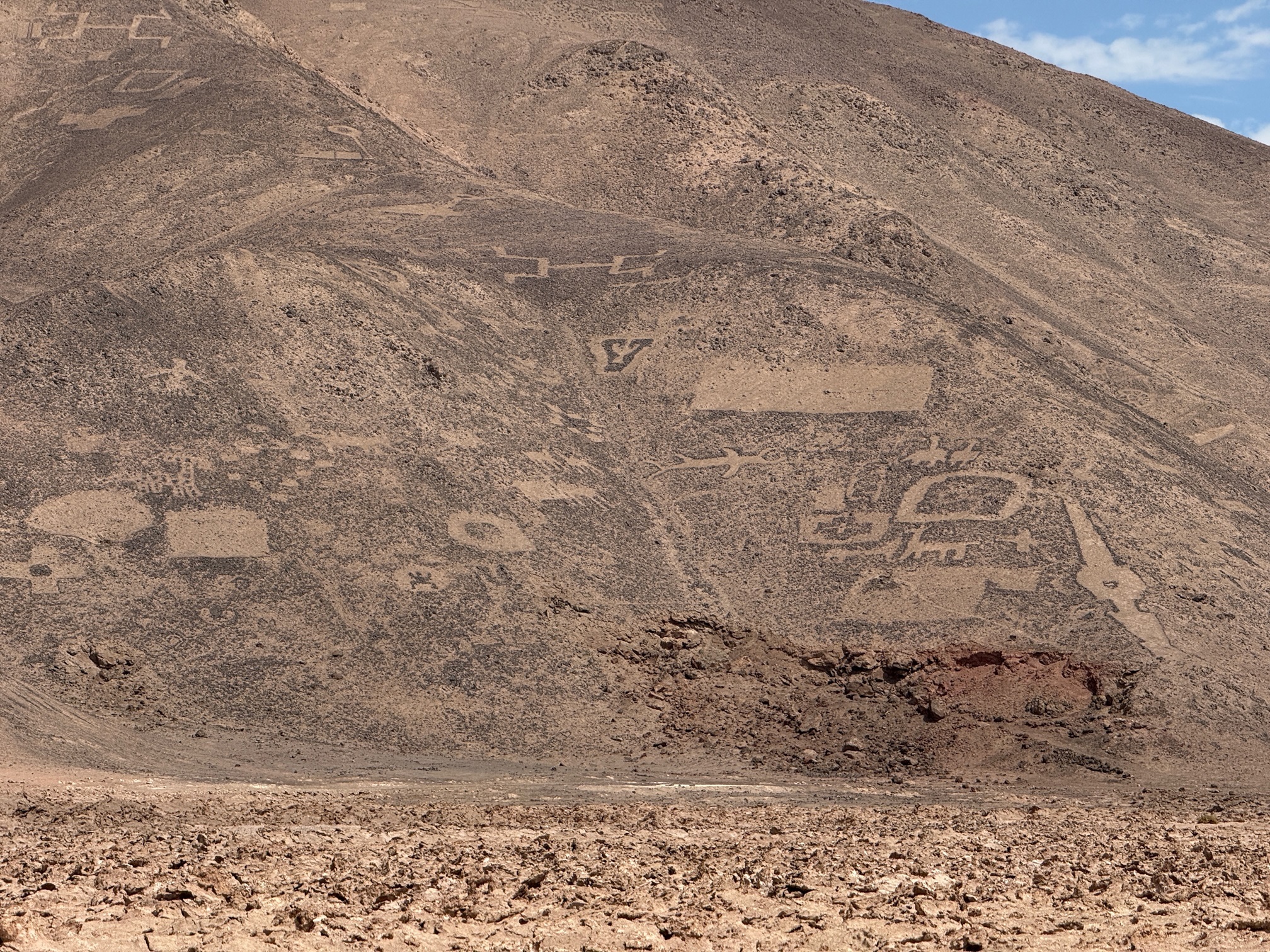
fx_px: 4403
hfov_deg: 16.4
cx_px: 635
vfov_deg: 12.3
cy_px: 476
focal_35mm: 120
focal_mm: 15.66
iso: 50
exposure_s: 1/3344
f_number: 2.8
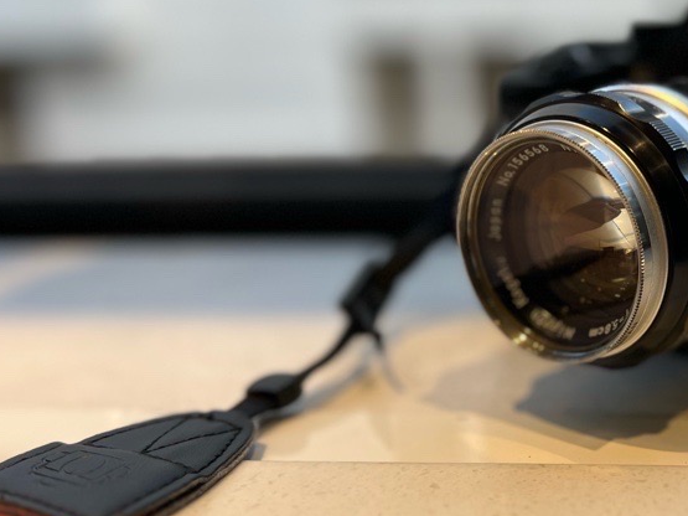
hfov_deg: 37.8
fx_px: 954
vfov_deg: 30.3
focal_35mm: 48
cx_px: 580
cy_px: 270
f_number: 1.5
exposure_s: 1/100
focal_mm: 5.7
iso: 40
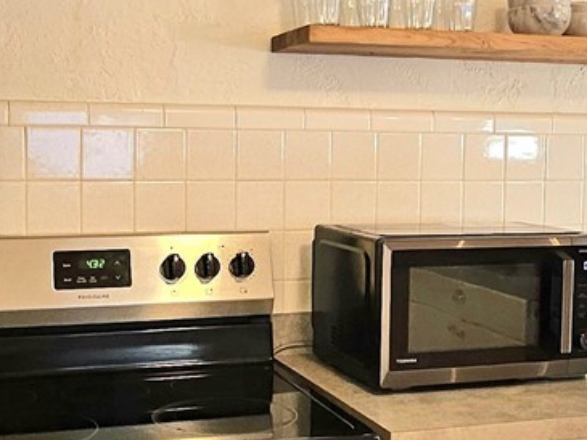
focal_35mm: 57
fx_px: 967
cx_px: 251
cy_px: 217
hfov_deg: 33.7
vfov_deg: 25.7
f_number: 2.2
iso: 100
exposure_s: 1/60.2
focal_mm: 1.74
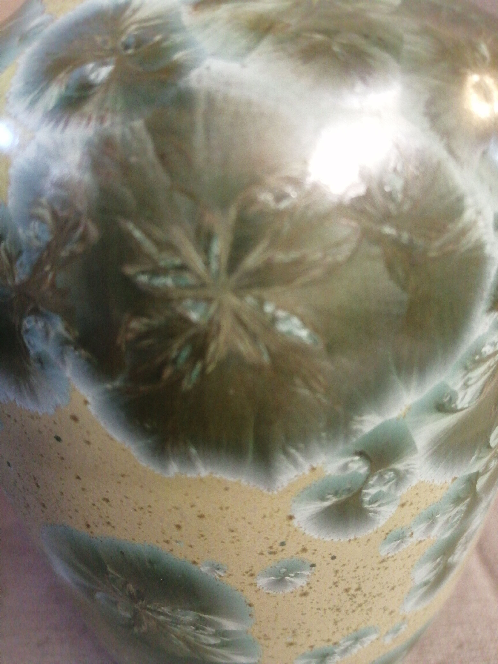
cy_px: 332
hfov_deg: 53.1
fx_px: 499
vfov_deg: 67.3
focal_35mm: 26
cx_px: 249
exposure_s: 1/25
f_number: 1.8
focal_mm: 3.62
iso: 400
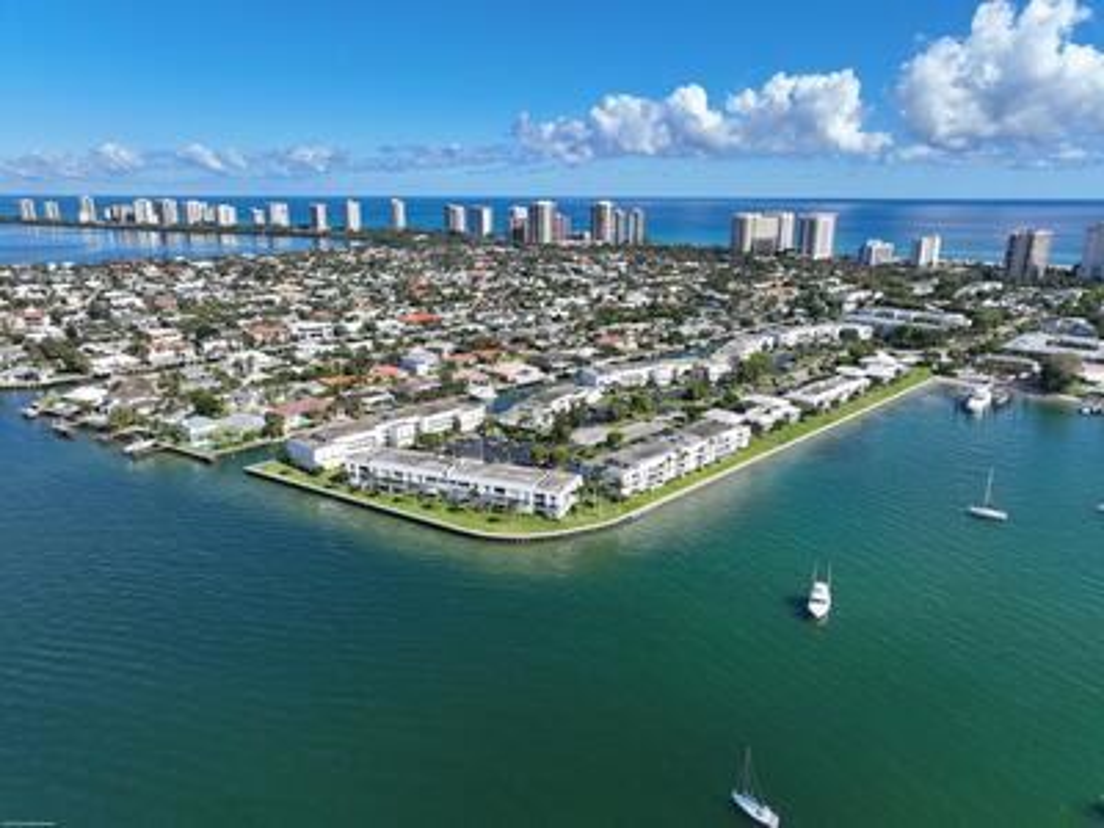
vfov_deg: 56.8
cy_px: 414
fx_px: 765
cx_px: 552
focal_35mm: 24
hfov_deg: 71.6
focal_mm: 12.29
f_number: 2.8
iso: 130
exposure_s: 1/2500
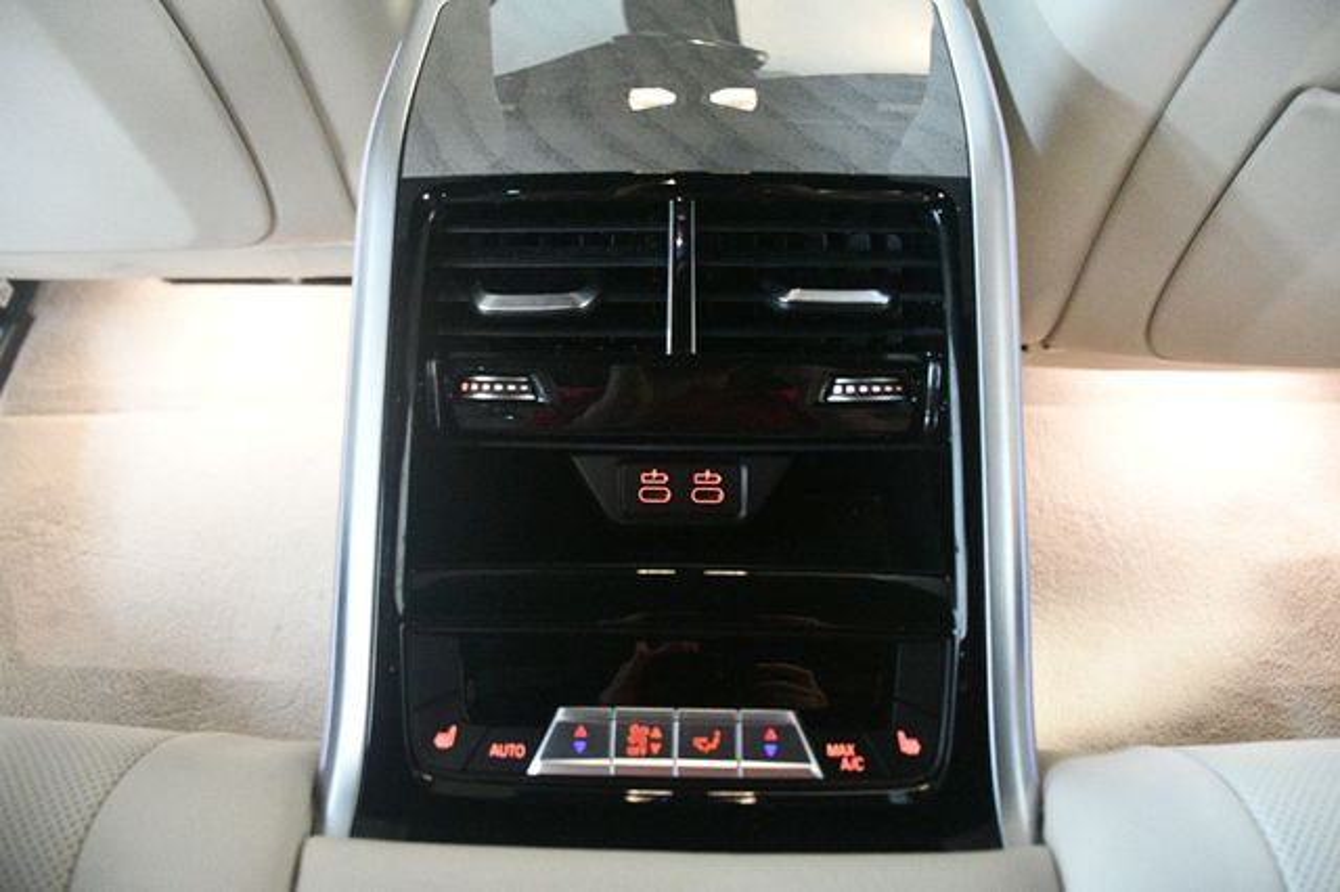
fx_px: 1004
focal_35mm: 27
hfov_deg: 67.4
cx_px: 670
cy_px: 446
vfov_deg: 47.9
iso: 9000
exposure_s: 1/60
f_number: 3.5
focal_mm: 18
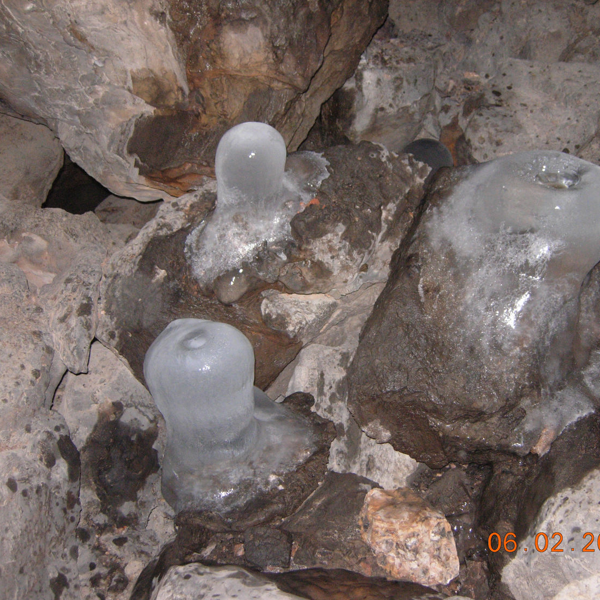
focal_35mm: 43
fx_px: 843
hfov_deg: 39.0
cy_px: 302
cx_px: 364
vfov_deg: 39.2
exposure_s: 1/181
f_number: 2.7
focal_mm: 7.5
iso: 200
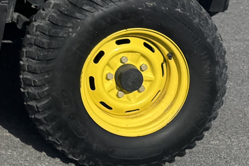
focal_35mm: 134
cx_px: -225
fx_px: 927
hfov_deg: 13.4
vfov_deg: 9.6
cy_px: -155
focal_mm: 6.76
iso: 80
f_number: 1.78
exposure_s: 1/4950
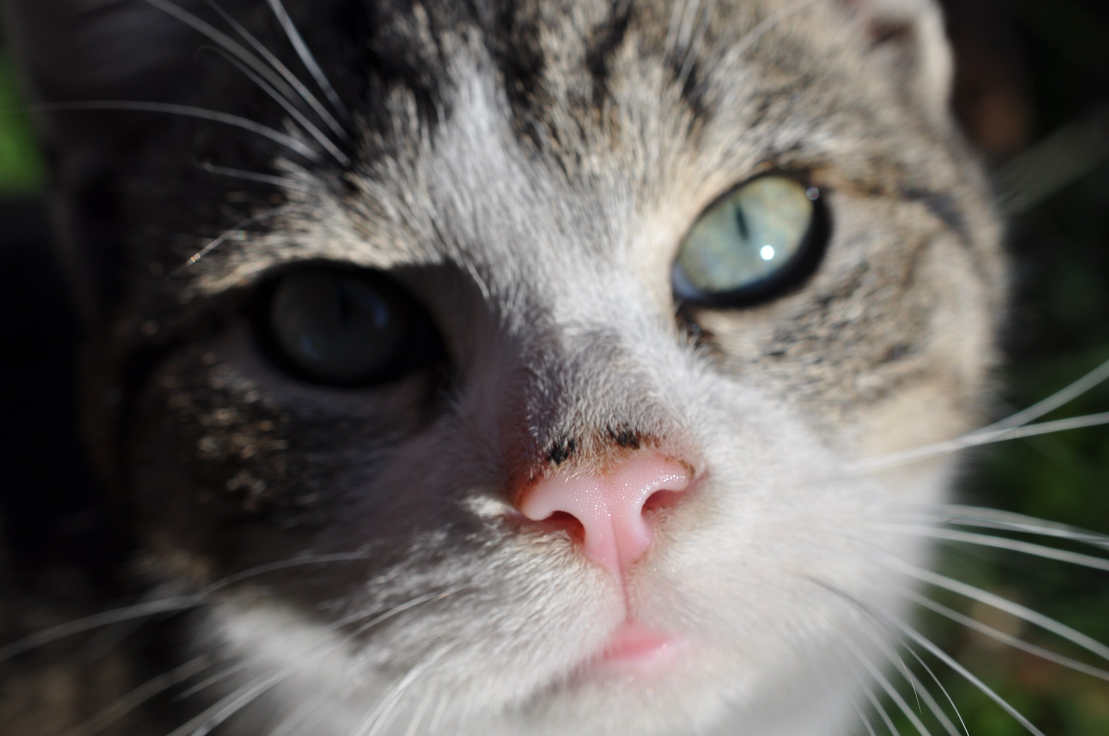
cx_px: 554
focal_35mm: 60
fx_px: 1846
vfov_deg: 22.6
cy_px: 368
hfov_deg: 33.4
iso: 200
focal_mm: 40
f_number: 8
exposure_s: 1/500
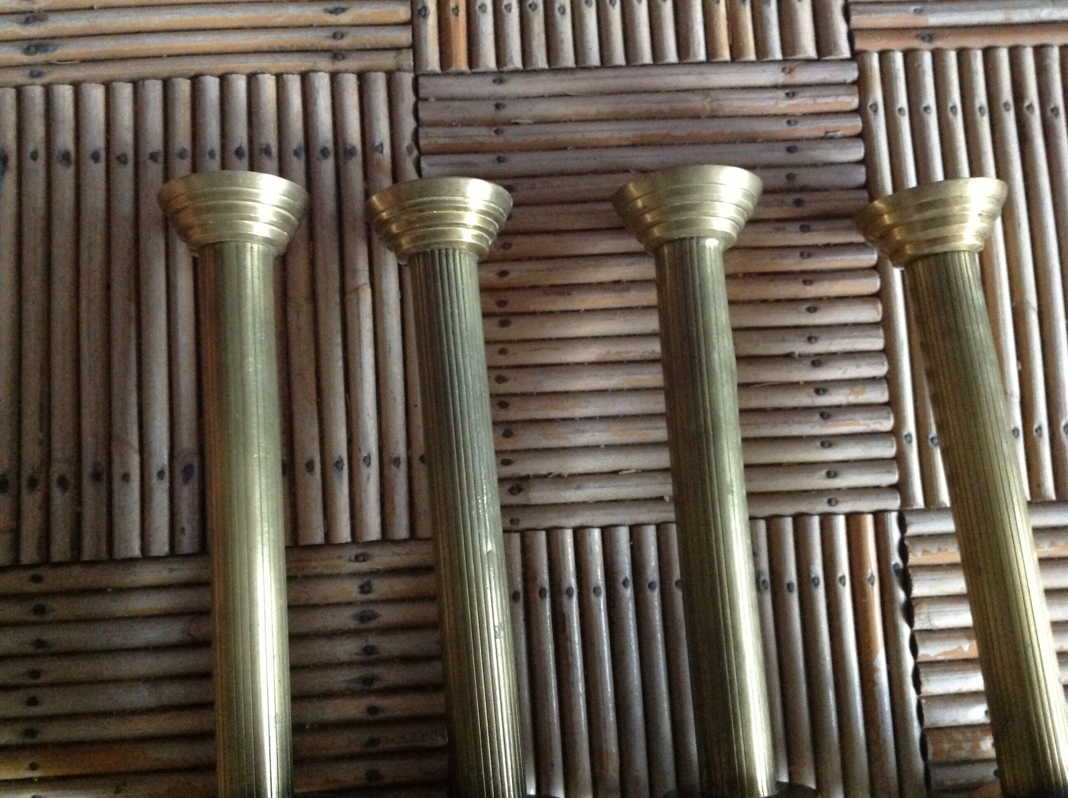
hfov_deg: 52.7
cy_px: 399
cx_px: 534
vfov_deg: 40.6
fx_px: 1078
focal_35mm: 35
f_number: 2.4
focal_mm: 4.28
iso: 640
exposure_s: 1/15
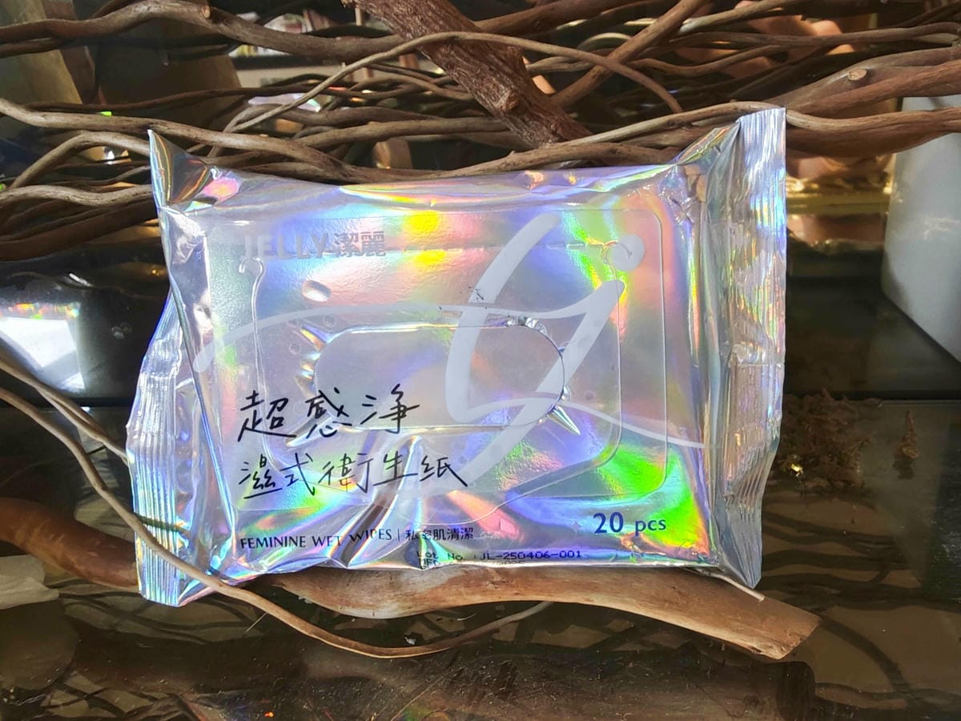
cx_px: 480
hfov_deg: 73.9
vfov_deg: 58.9
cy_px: 360
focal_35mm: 23
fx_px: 639
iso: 640
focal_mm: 2.03
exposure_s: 1/33.3
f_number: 1.8
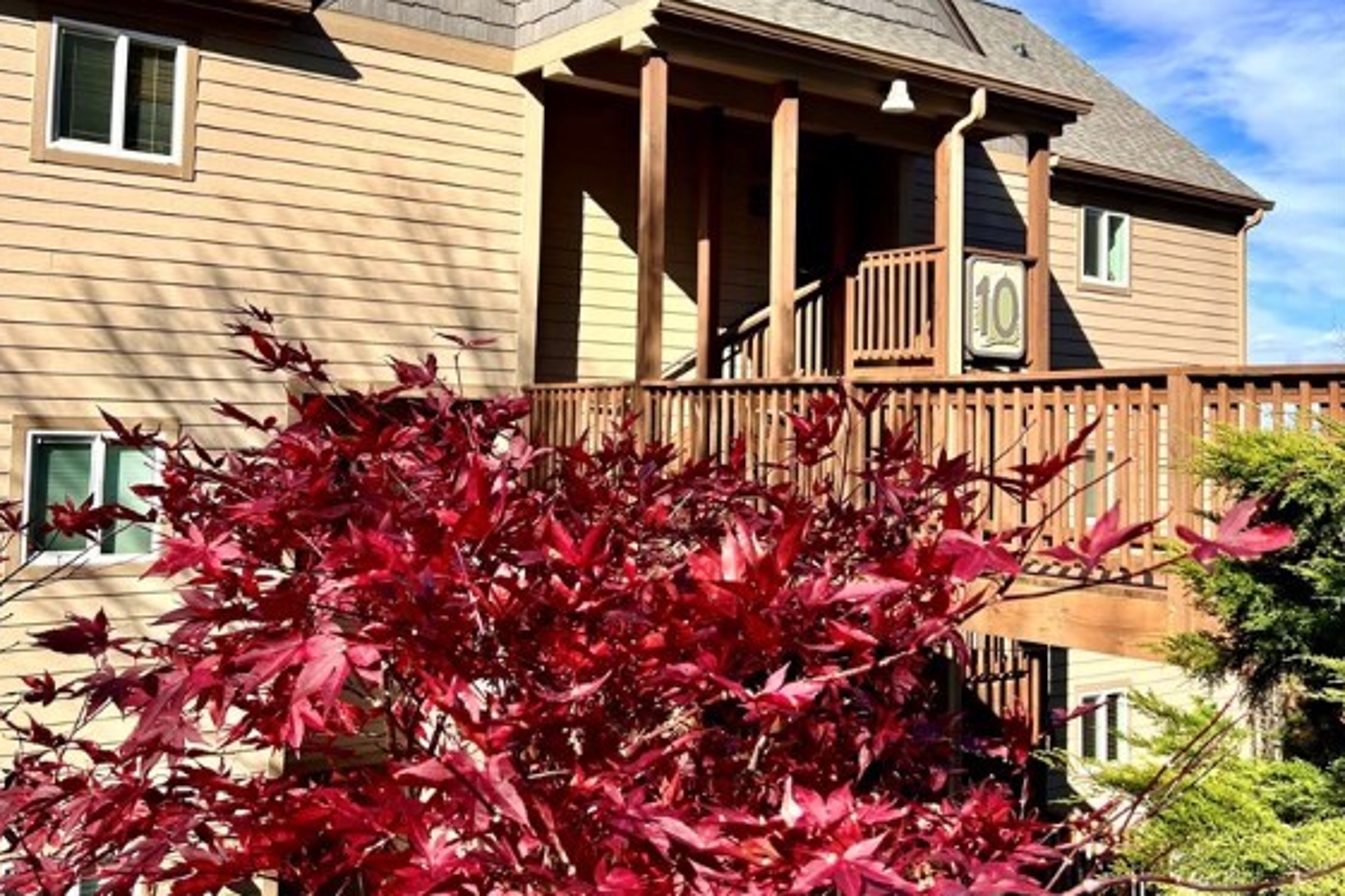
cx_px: 659
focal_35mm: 37
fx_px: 1382
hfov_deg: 51.9
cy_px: 321
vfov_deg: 35.7
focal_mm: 5.7
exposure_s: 1/2994
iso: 50
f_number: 1.5
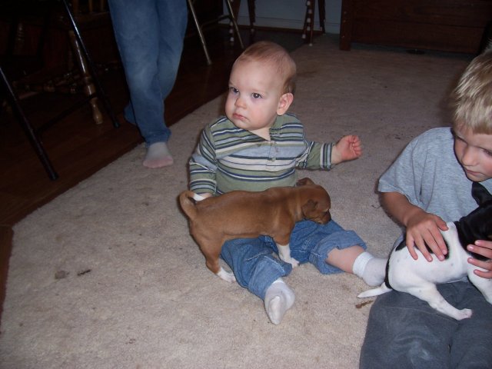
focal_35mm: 34
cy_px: 184
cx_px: 246
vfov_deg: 41.8
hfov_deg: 54.0
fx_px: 483
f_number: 2.7
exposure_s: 1/60
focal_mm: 5.6
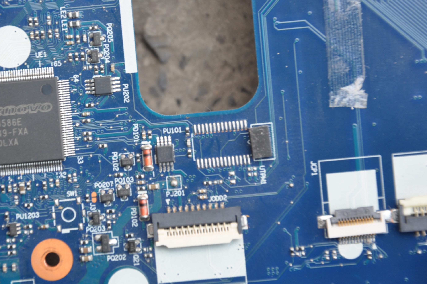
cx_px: 100
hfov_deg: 8.4
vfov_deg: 5.6
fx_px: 2888
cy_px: 89
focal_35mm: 244
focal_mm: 105
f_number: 5.6
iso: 200
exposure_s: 1/40
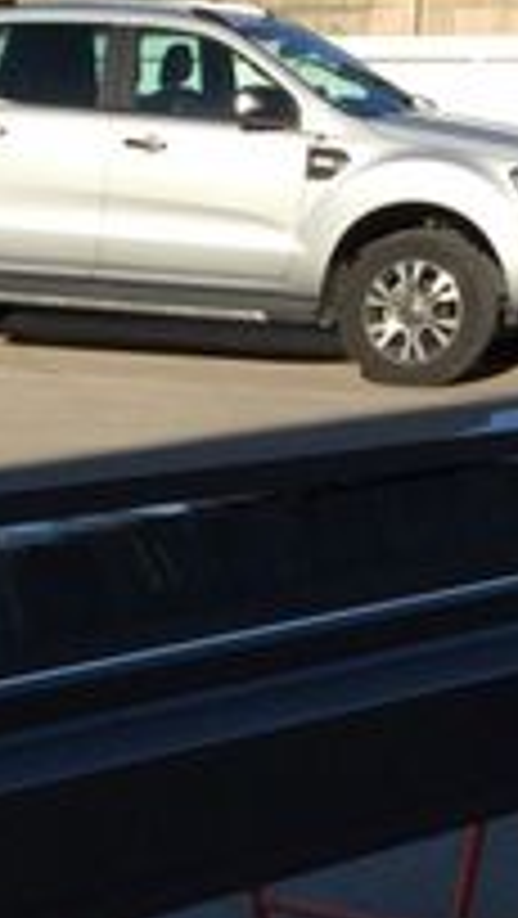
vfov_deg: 16.7
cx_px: -104
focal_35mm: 124
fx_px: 3023
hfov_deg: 9.7
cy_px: 1026
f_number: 2.2
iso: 32
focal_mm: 4.15
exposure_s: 1/1582
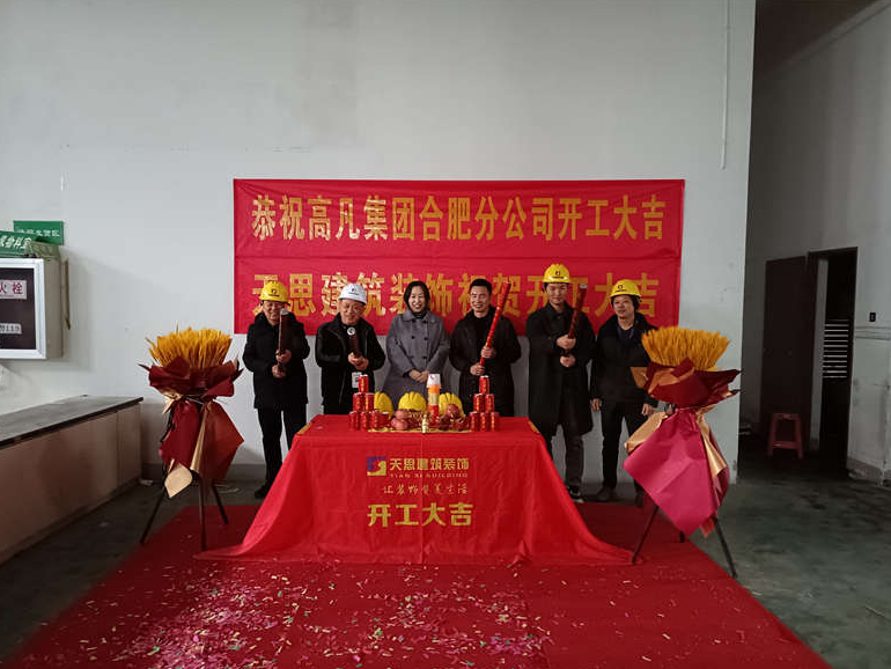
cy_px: 344
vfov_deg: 51.4
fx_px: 695
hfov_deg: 65.3
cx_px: 449
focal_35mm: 27
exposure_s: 1/16.7
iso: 5150
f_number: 1.8
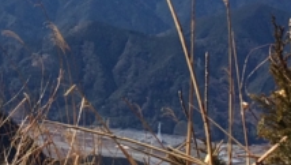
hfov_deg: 14.0
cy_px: -151
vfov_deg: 7.8
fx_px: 1167
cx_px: -5
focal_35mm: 151
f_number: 2.2
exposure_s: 1/2564
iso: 32
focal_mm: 4.15
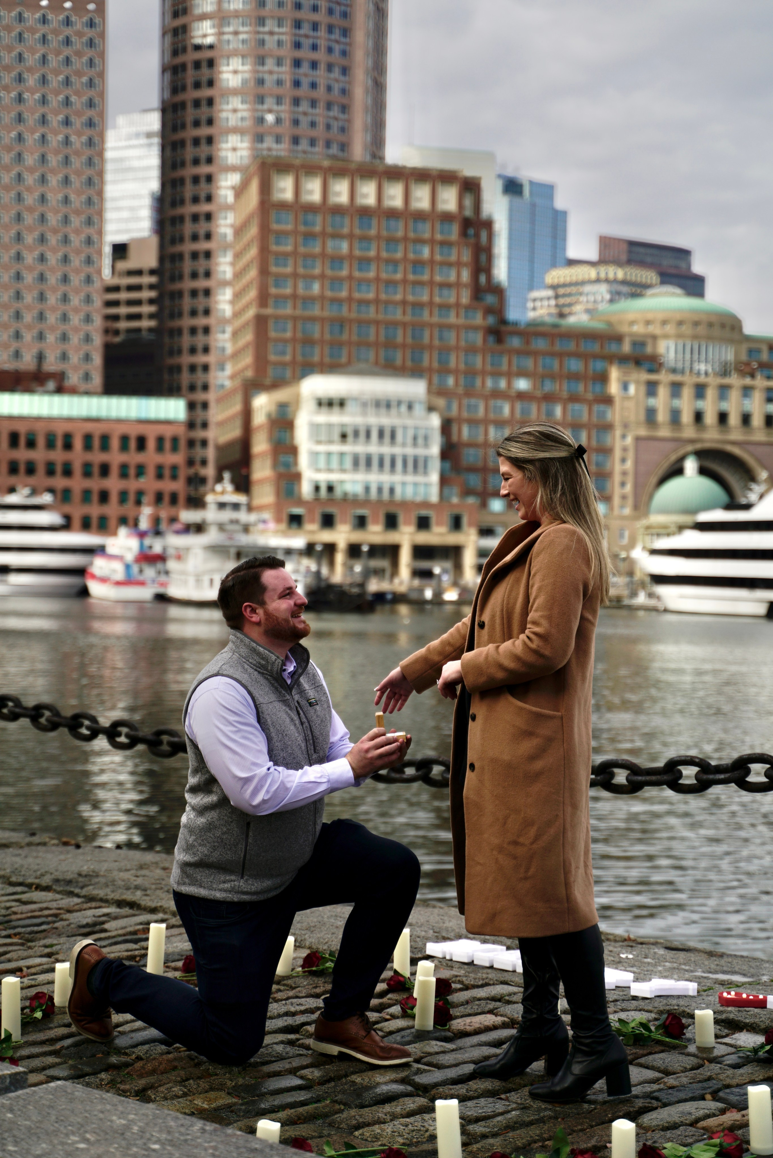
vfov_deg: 33.4
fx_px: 1932
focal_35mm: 60
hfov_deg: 22.6
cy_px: 579
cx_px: 386
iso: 100
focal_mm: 60
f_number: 2.8
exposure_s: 1/2500
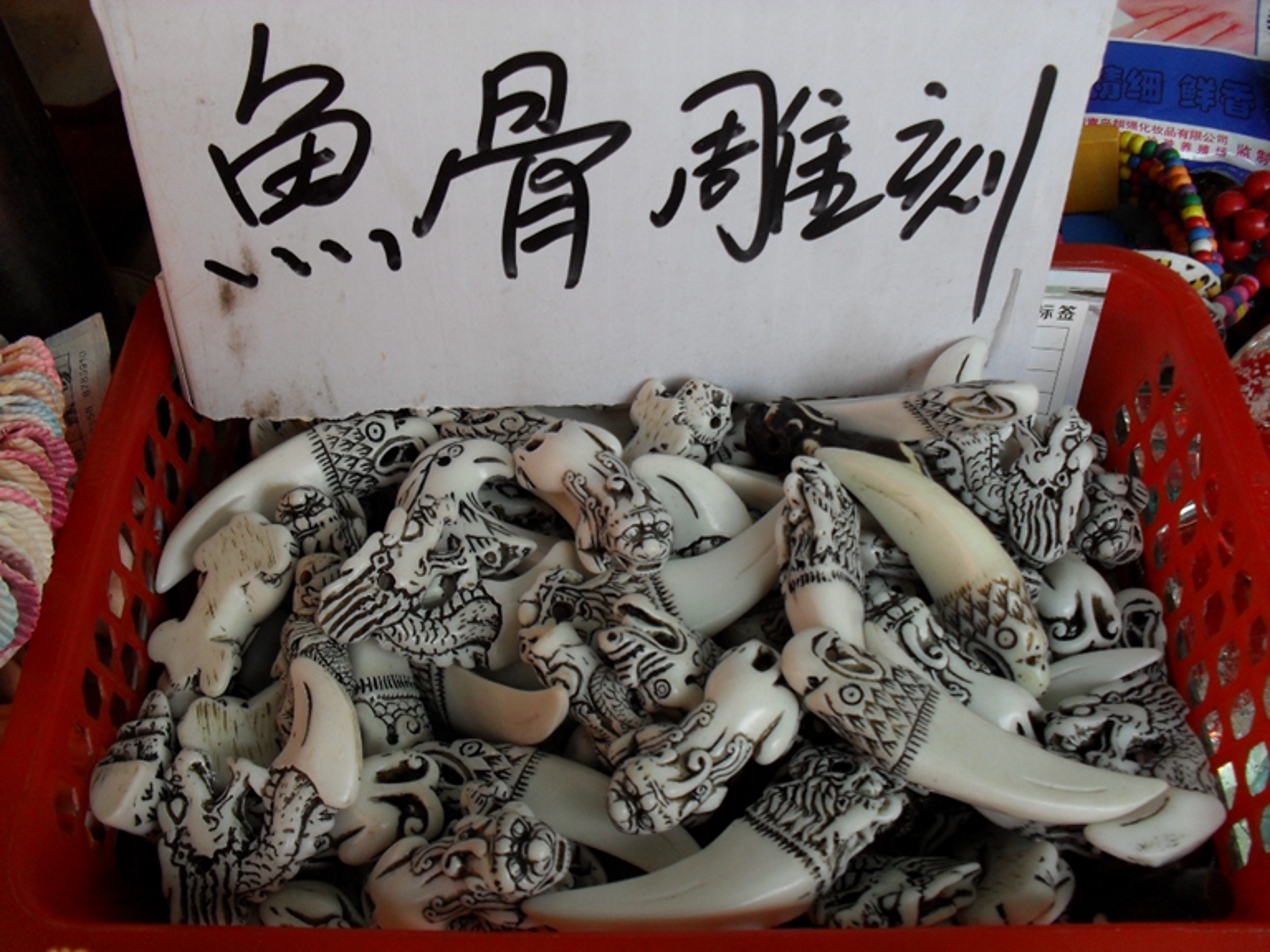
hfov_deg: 52.6
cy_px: 476
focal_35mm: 35
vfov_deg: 40.7
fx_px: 1284
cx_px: 635
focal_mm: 6.3
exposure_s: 1/125
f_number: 3.2
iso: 100
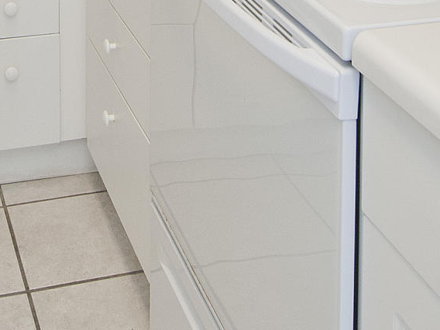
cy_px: -353
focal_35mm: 71
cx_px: 92
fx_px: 902
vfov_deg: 15.8
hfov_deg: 26.9
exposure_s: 1/125
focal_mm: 14
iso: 800
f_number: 6.3
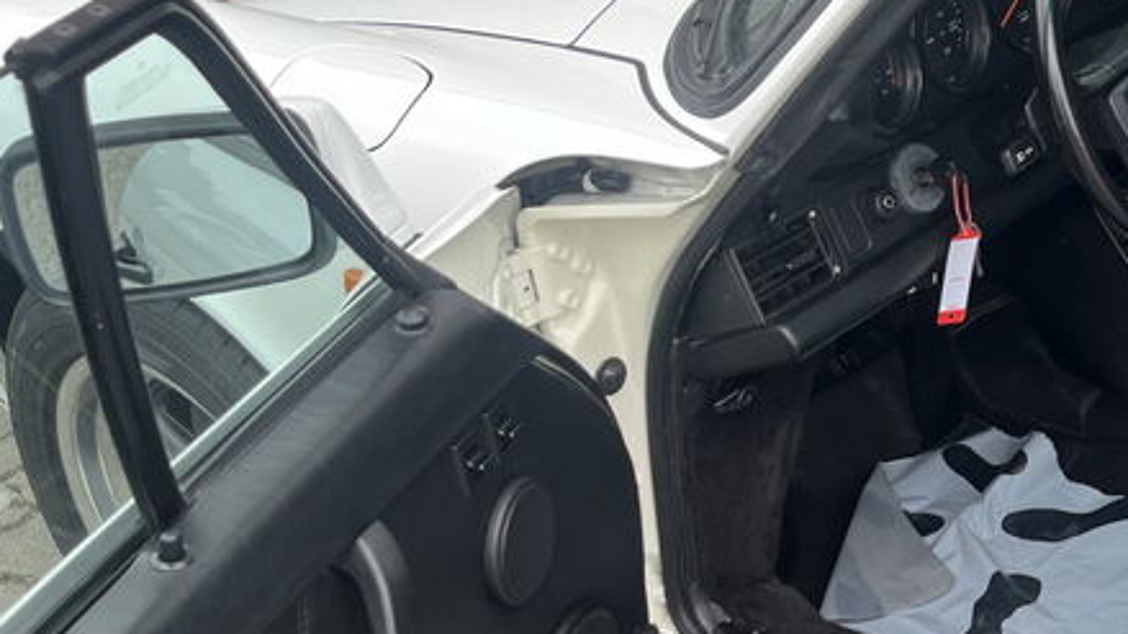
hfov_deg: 29.1
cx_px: 1218
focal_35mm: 66
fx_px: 1974
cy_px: 228
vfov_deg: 18.2
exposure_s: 1/122
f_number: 1.6
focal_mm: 5.1
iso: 40
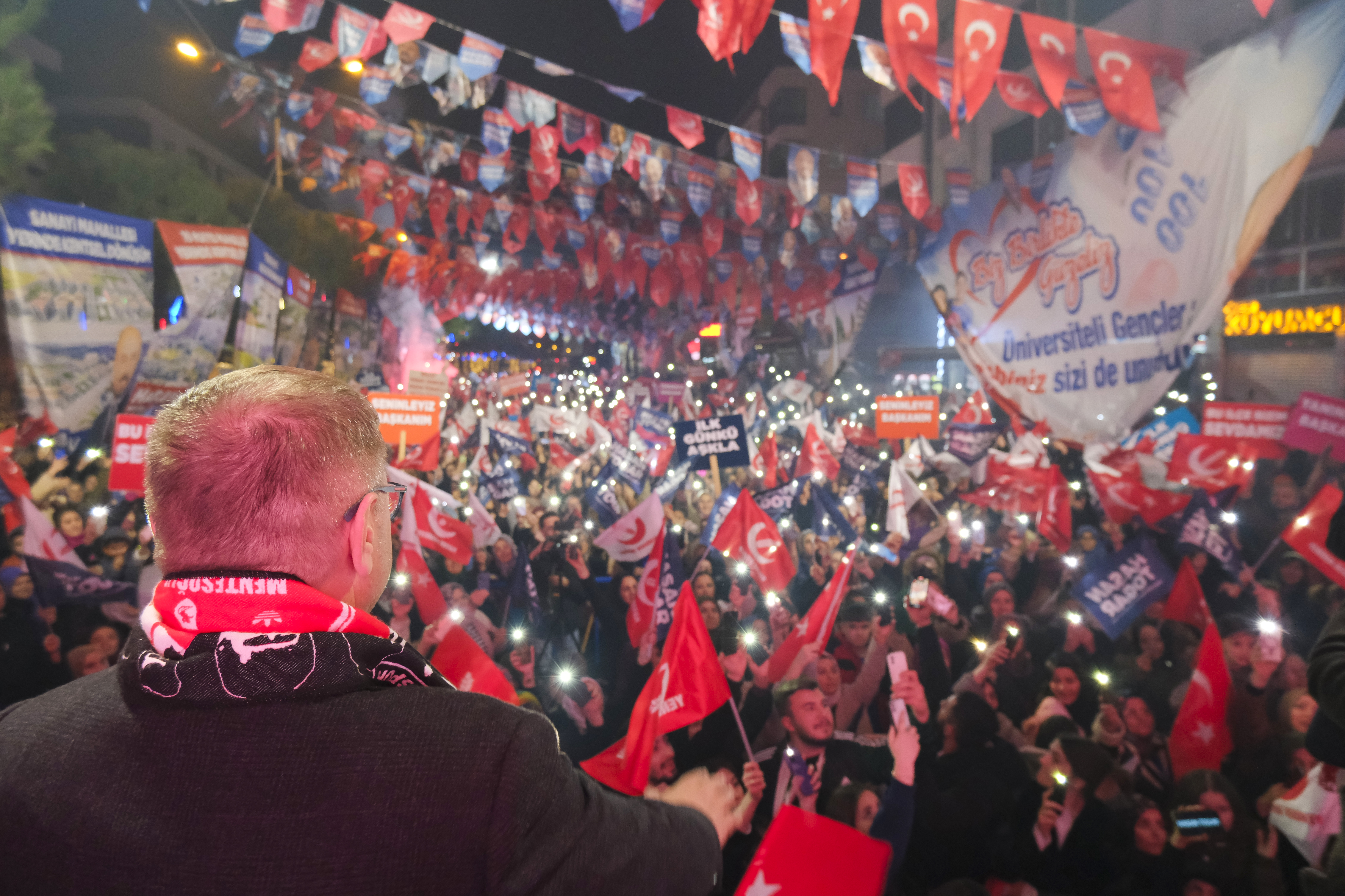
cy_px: 448
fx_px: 859
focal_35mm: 23
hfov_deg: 76.1
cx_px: 672
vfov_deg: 55.1
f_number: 3.5
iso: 4000
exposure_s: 1/160
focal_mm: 15
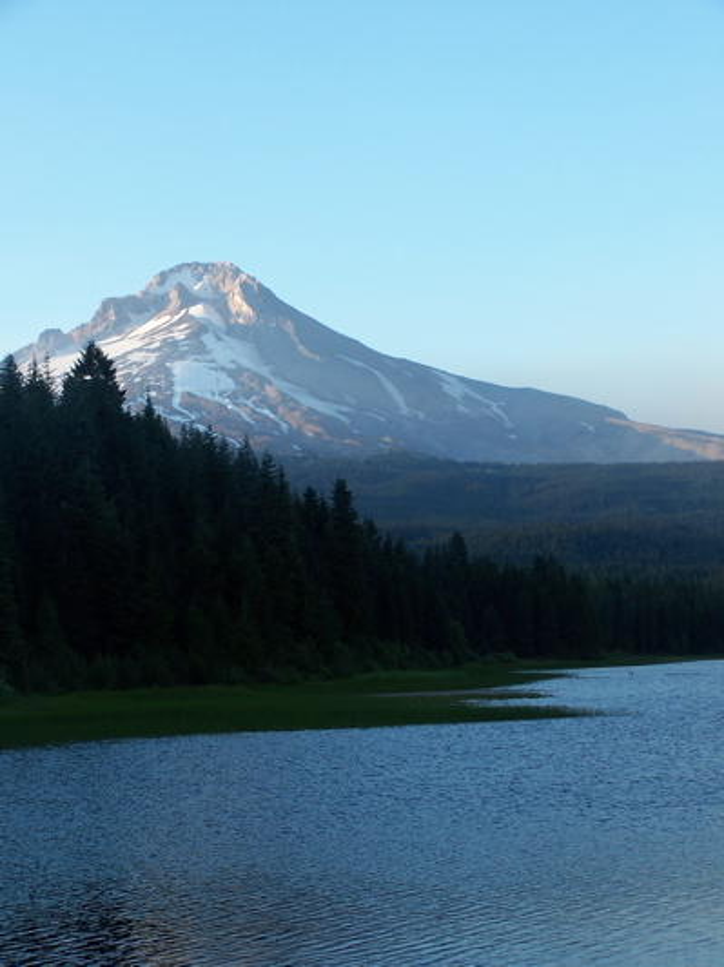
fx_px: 2094
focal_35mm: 75
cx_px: 362
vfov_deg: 26.0
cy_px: 484
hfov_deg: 19.6
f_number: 3.2
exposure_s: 1/180
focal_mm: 12.4
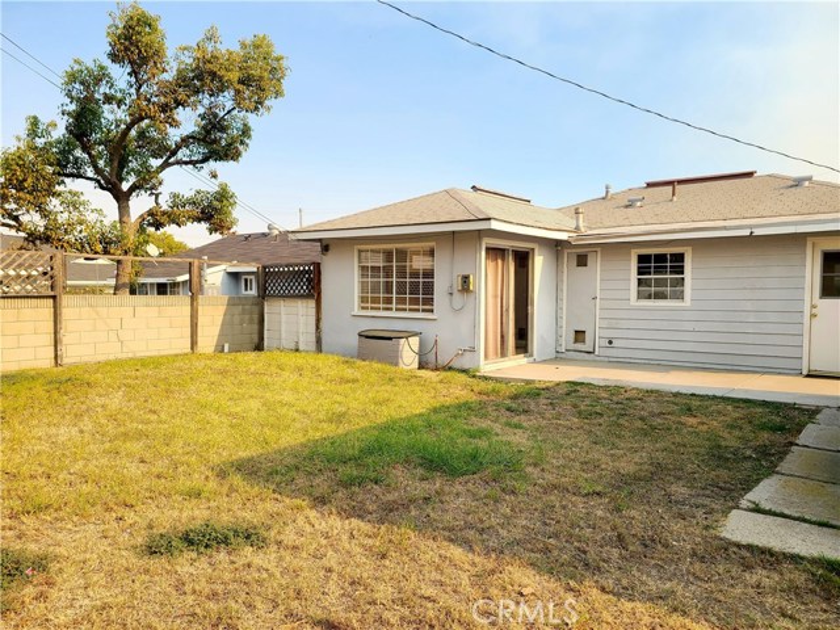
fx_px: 631
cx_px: 420
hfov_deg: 67.3
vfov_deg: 53.1
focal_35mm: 26
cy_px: 315
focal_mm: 5.4
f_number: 1.8
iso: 40
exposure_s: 1/1224
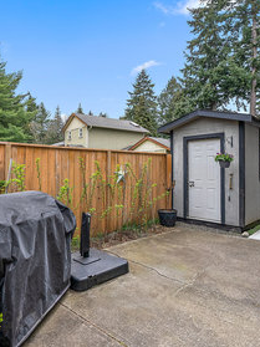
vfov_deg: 71.6
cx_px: 119
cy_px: 169
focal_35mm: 24
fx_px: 241
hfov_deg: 56.7
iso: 400
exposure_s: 1/80
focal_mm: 16
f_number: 7.1
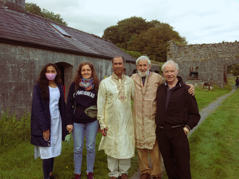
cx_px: 120
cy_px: 90
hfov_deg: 55.4
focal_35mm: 33
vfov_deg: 42.9
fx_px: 228
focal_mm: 4.12
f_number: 2.4
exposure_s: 1/704
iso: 50
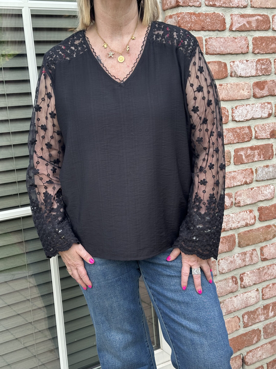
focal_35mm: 48
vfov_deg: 39.7
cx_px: 138
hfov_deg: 30.3
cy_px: 184
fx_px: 510
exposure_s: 1/292
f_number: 1.78
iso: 64
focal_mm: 6.86
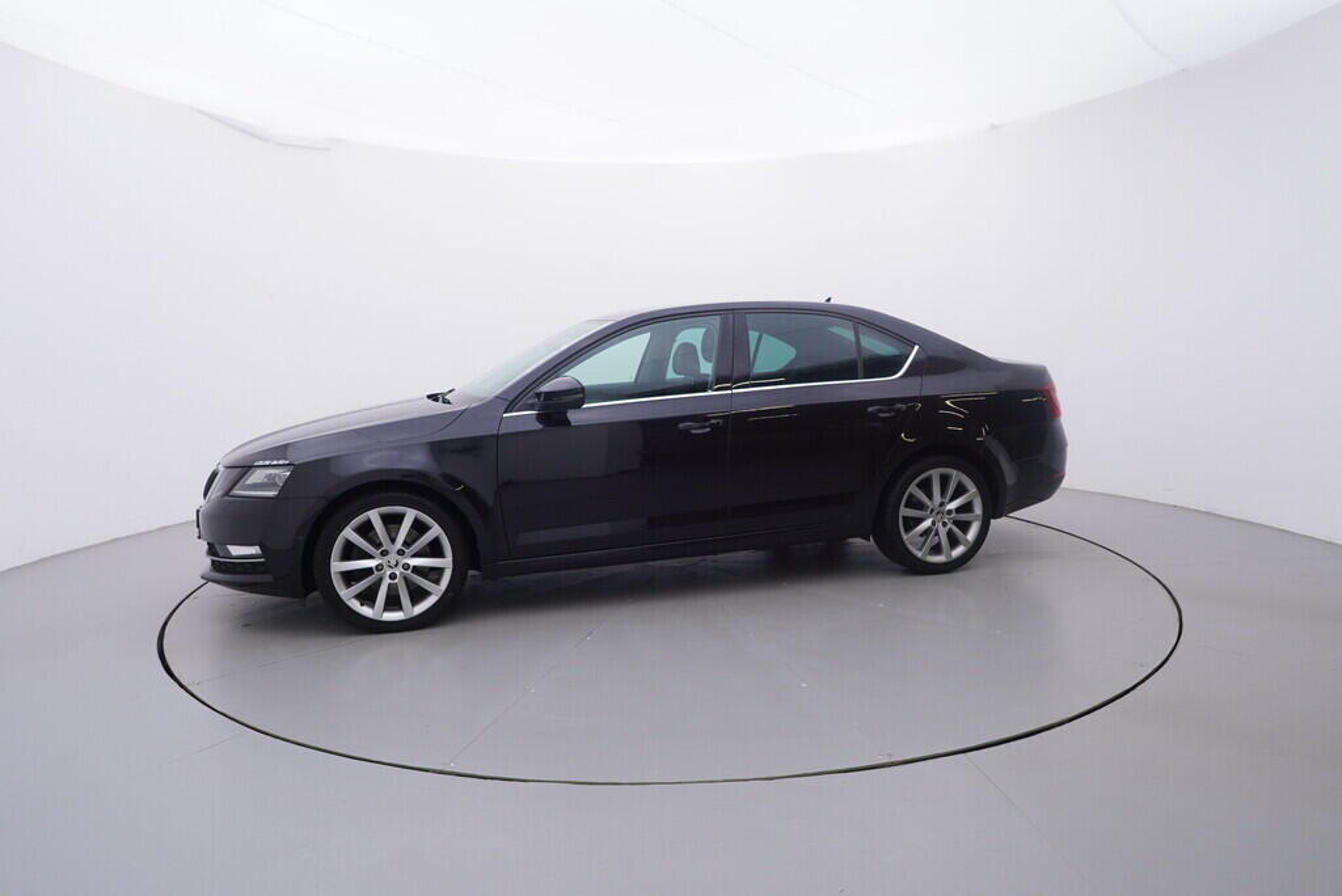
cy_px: 448
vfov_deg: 56.2
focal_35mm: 22
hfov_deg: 77.3
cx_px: 671
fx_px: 839
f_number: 5
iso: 200
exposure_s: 1/80
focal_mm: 15
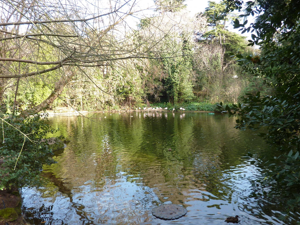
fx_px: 243
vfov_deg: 49.7
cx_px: 163
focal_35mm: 28
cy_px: 118
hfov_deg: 63.3
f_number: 3.3
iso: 80
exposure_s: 1/80
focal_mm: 4.1
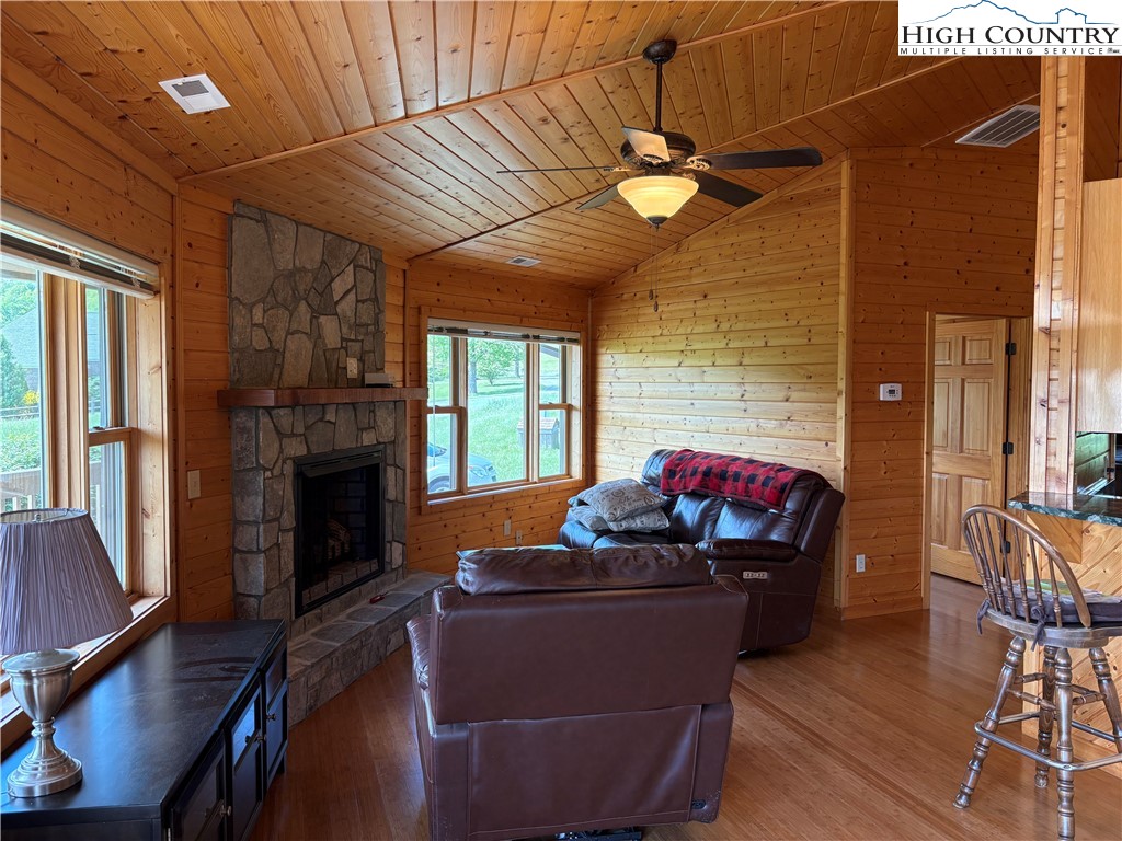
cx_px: 561
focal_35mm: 26
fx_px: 843
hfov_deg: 67.3
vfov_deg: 53.1
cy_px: 420
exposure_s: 1/133
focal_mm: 5.96
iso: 125
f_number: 1.6
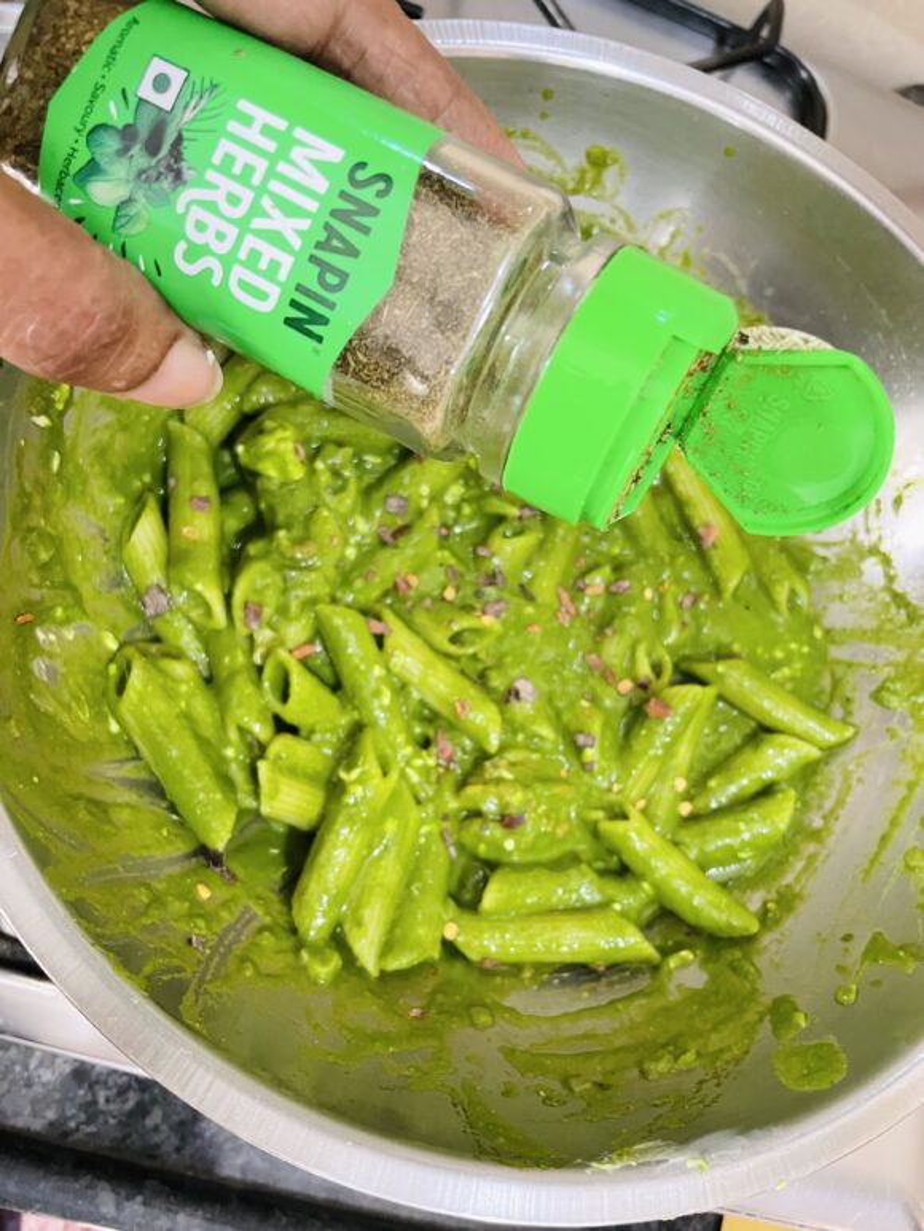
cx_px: 462
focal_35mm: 26
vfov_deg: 67.3
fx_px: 925
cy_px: 616
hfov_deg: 53.1
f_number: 1.6
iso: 250
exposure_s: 1/50
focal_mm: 4.2
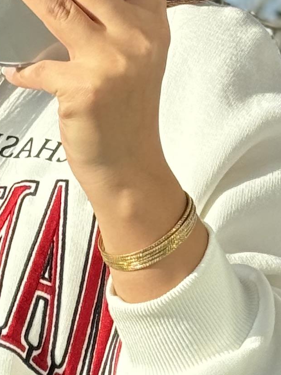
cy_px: 387
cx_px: 69
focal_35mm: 233
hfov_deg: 6.4
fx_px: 2523
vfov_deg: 8.4
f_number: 1.78
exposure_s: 1/980
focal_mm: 6.86
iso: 64
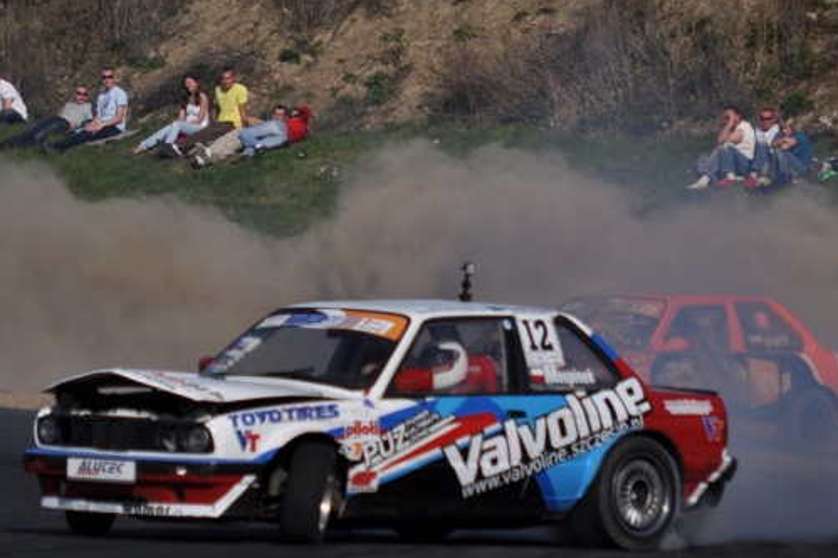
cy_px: 277
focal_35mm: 579
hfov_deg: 3.6
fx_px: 13468
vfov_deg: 2.4
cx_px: 471
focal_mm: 200
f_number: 5.6
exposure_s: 1/4000
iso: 200
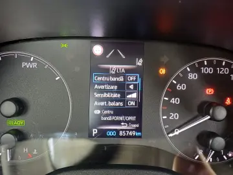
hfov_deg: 69.4
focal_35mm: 25
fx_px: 168
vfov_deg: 54.9
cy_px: 88
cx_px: 116
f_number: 1.8
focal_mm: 4.65
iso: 500
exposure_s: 1/24
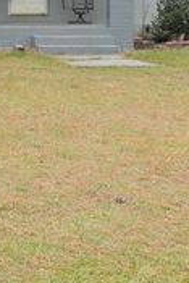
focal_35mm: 110
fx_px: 864
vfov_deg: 18.1
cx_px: -105
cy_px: -7
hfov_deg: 11.9
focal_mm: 6.6
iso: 160
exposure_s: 1/240
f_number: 5
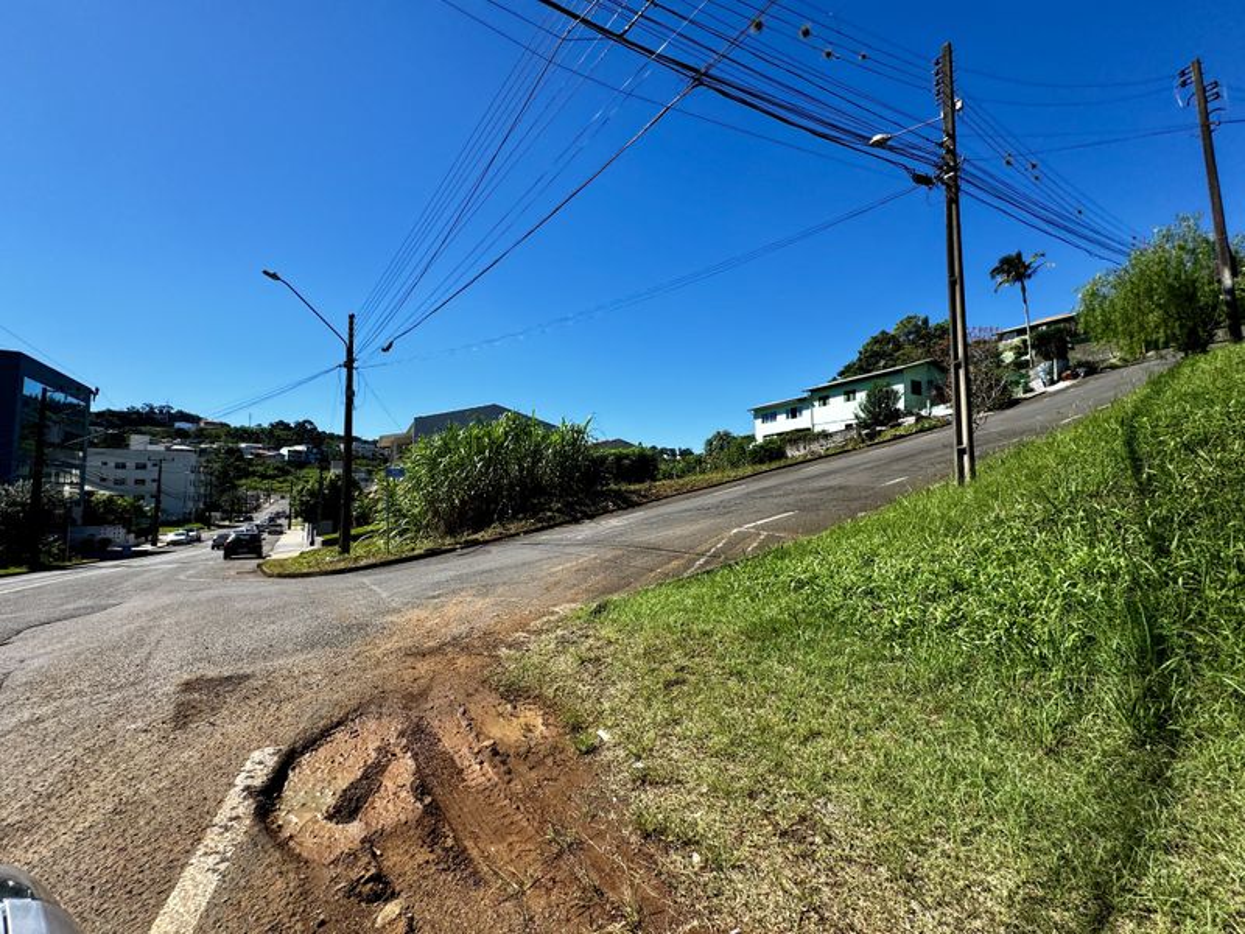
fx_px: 504
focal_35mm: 14
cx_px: 622
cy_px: 467
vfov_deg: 85.7
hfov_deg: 102.1
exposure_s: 1/1672
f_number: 2.2
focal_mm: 2.22
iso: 50
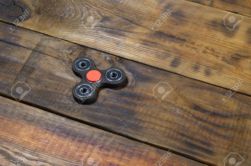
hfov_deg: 27.0
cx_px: 126
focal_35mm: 75
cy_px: 83
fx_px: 522
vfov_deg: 18.1
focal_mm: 50
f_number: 7.1
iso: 100
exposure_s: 1/15
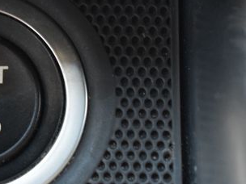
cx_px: -11
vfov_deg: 8.9
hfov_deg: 11.7
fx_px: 1187
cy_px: 102
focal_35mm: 167
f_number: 6.3
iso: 1600
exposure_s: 1/15
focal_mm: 55
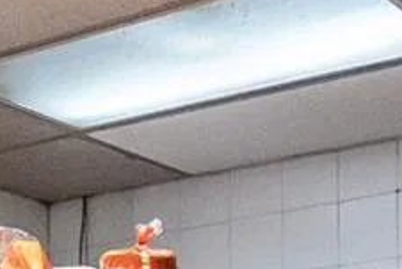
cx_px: 139
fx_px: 1184
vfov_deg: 10.9
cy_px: 648
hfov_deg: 19.2
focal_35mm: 106
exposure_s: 1/160
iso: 5000
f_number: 4
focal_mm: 10
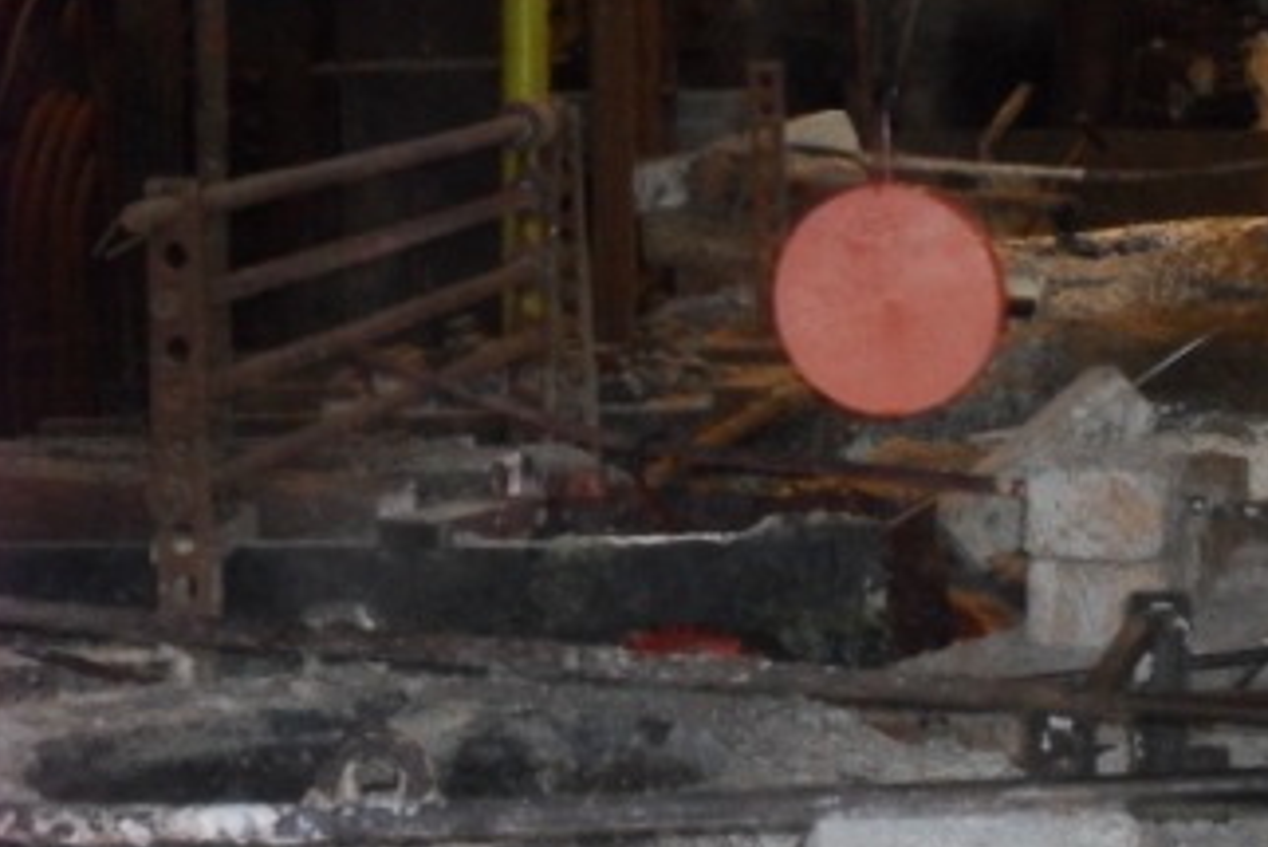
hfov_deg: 13.7
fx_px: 5250
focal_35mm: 149
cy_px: 225
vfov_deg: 9.2
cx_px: 851
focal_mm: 18.9
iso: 400
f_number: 5.8
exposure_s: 1/60
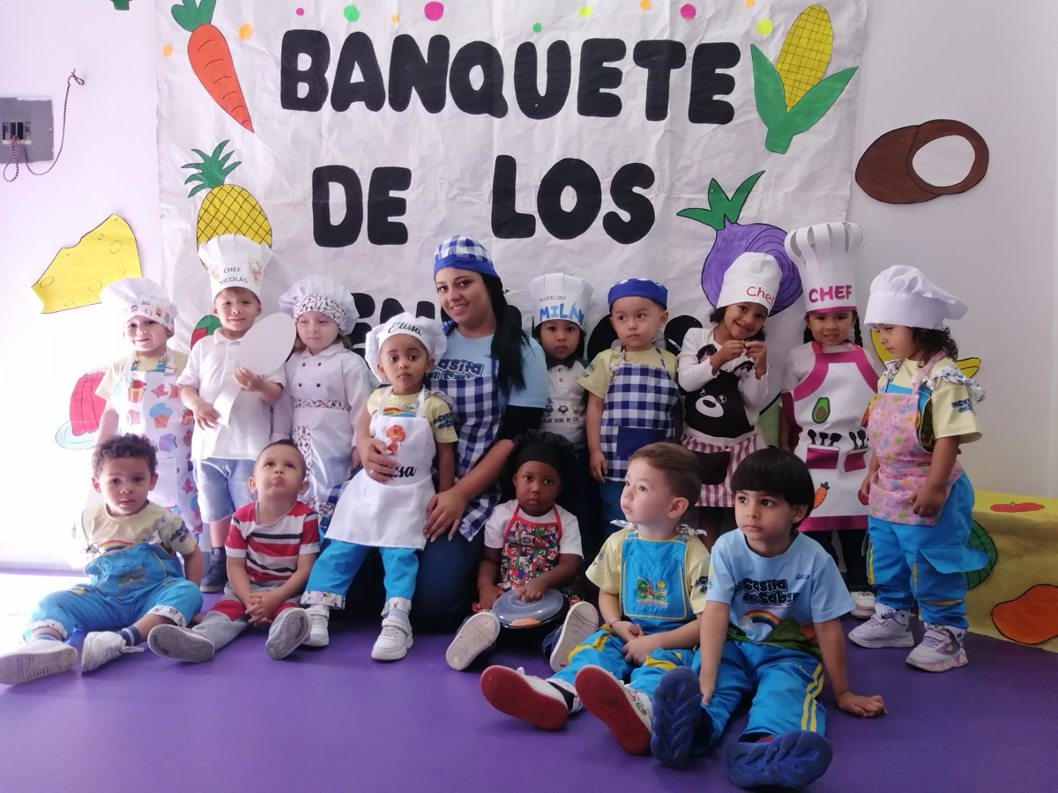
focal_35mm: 26
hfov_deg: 67.3
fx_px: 795
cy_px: 396
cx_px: 529
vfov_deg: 53.1
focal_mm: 3.95
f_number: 1.8
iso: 250
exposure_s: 1/100
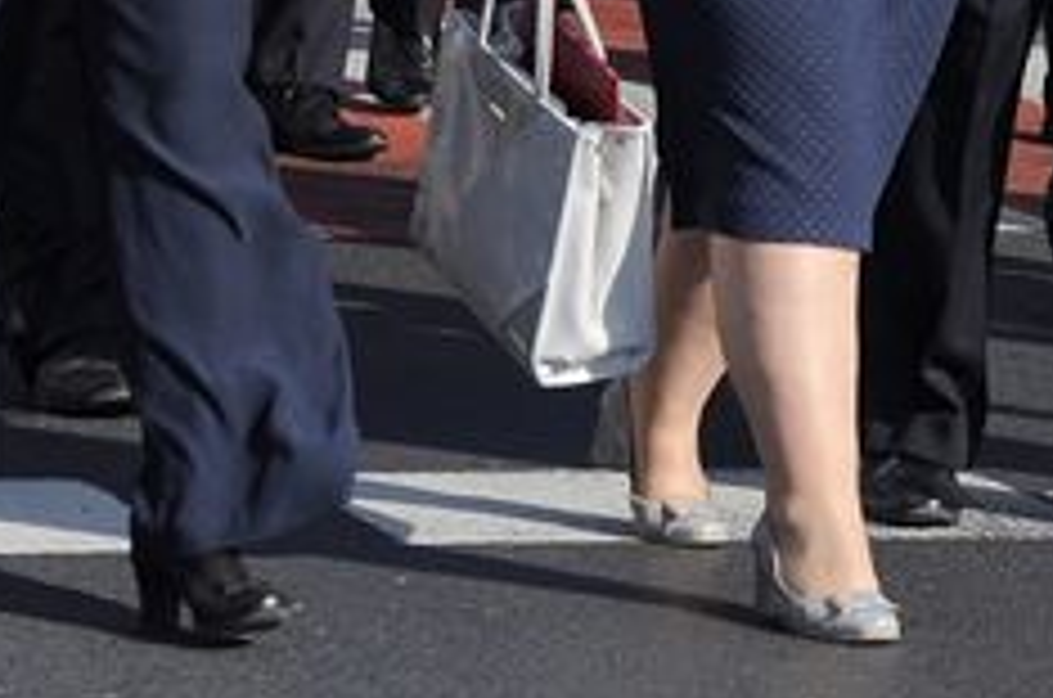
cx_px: 950
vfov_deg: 4.0
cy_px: -462
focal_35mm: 338
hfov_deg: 6.1
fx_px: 9866
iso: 400
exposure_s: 1/1000
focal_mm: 62
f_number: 8
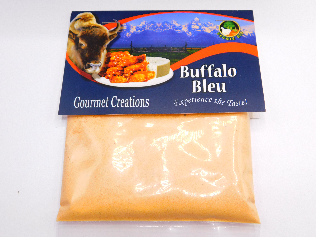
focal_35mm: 40
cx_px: 158
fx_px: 365
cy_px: 118
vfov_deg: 36.0
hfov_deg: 46.8
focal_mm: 7.1
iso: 125
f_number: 3.6
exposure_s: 1/100
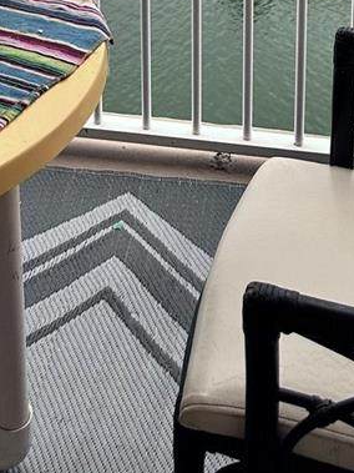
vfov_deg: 21.6
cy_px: -228
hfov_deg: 19.4
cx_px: 141
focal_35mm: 76
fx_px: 1037
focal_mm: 6.86
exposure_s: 1/120
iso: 160
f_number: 1.78
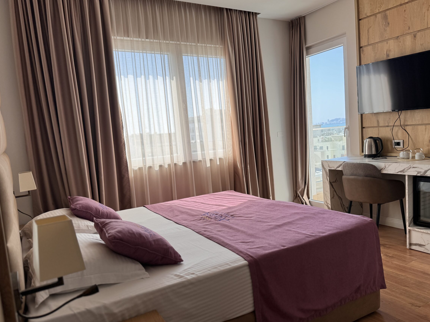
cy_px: 166
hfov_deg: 65.1
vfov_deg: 51.3
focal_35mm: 27
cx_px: 240
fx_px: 335
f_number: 1.78
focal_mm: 6.76
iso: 80
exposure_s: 1/658
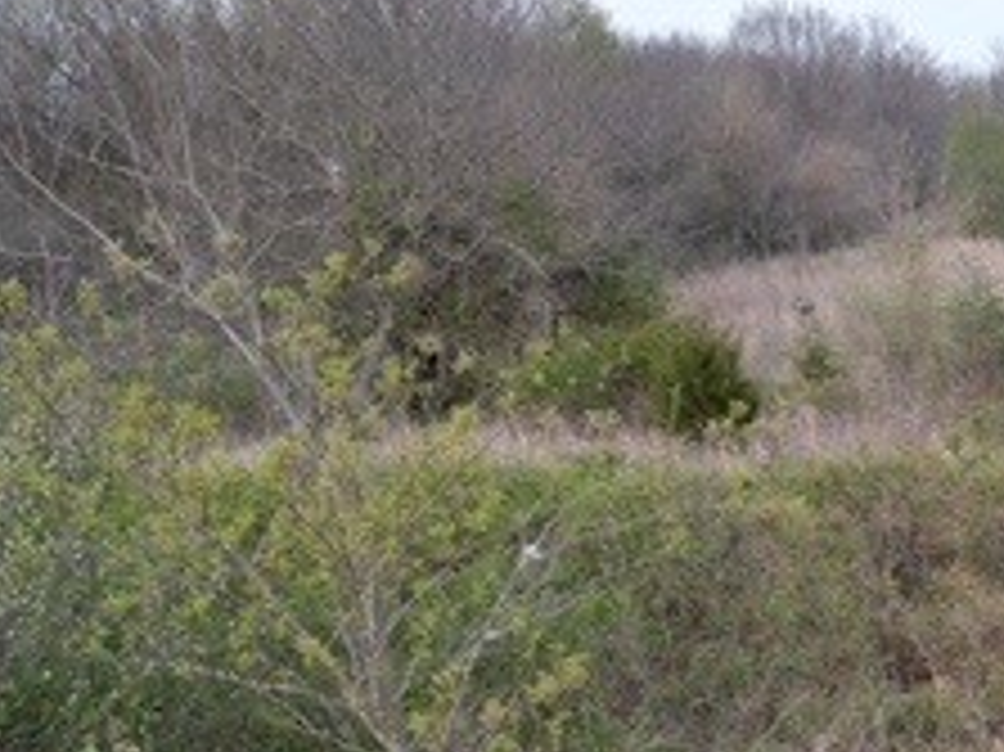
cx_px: 1324
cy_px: 612
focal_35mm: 69
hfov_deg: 24.4
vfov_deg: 21.0
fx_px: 2000
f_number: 1.7
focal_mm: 6.72
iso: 110
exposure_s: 1/320
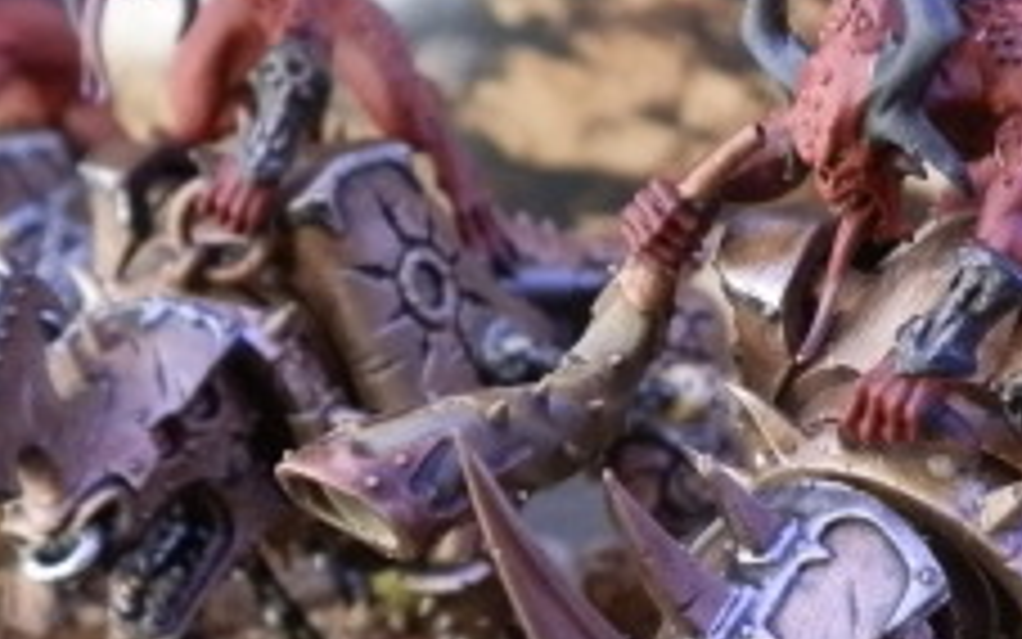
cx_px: 765
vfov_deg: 18.6
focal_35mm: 70
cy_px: 410
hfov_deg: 28.9
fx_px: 1950
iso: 400
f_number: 3.1
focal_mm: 5
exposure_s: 1/60
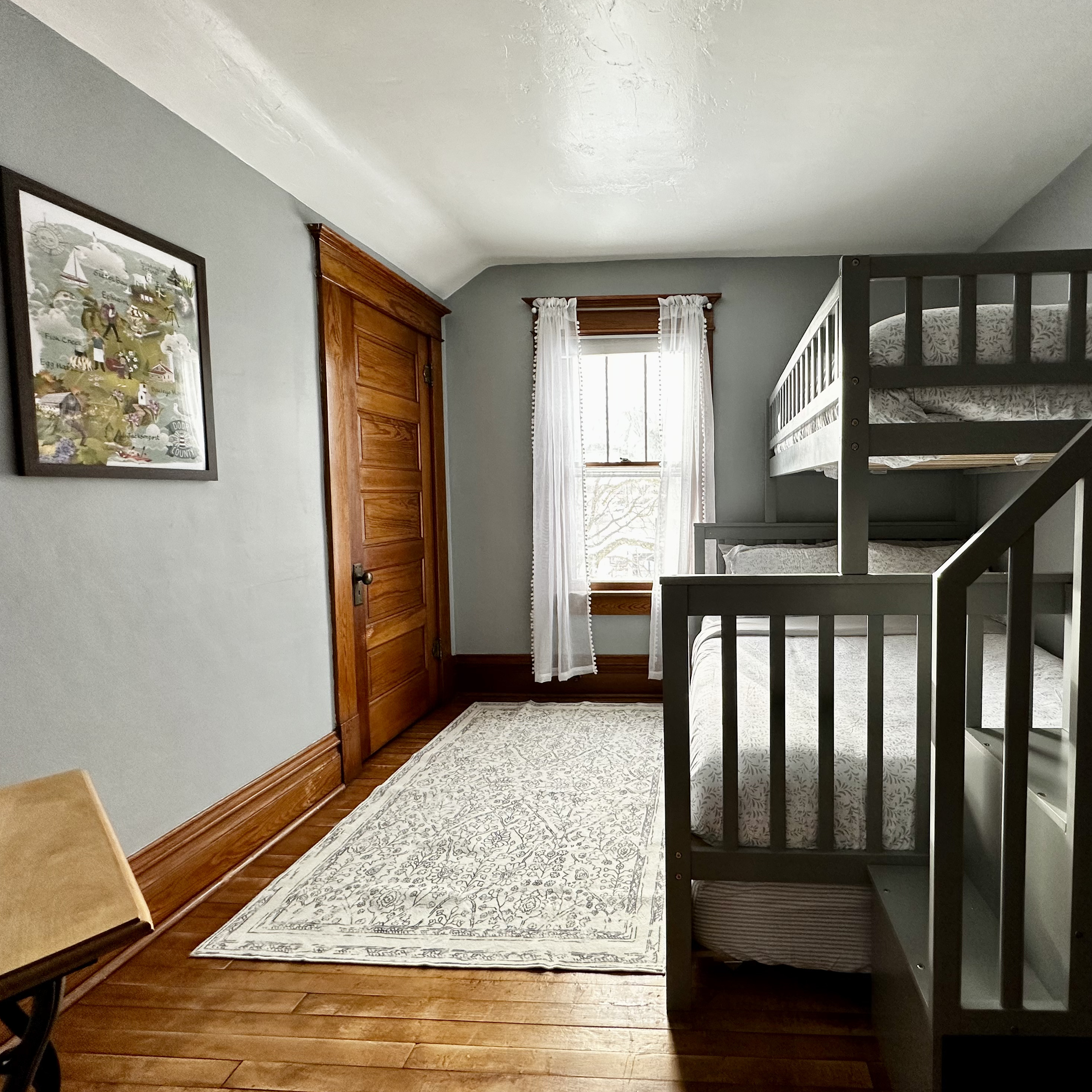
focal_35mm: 17
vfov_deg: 84.0
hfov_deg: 82.3
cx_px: 685
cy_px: 534
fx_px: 607
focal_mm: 2.22
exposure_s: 1/99
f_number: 2.2
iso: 125
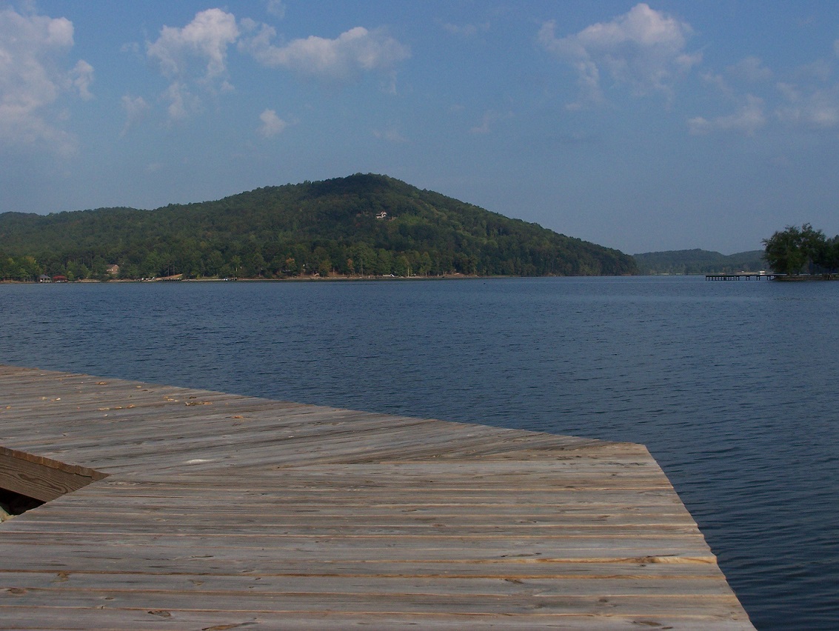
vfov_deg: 26.1
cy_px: 316
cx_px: 420
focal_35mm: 56
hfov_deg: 34.3
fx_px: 1359
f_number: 6.3
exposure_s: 1/640
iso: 80
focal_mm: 9.3
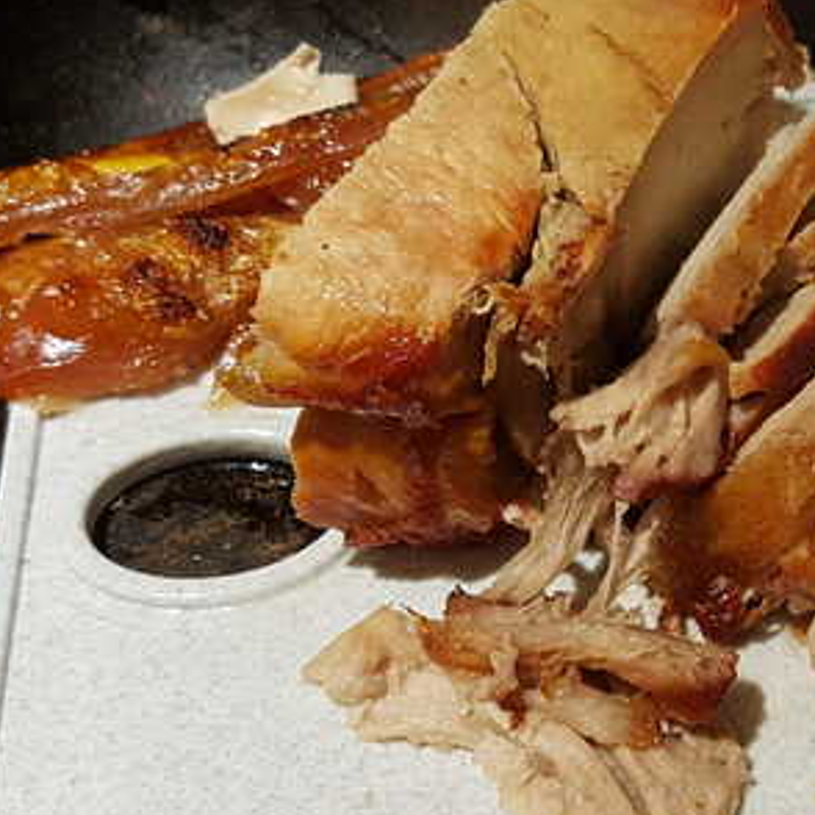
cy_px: 442
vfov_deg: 29.1
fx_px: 1572
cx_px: 790
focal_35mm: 59
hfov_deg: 27.6
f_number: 1.7
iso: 200
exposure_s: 1/25
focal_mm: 4.2
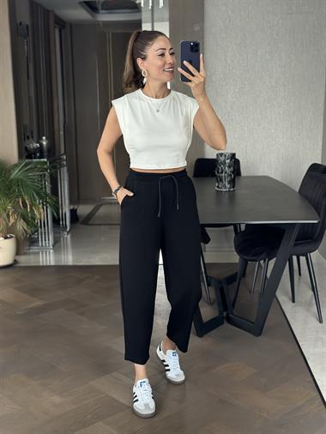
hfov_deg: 30.3
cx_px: 163
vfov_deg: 39.6
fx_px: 602
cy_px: 217
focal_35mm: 48
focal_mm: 6.86
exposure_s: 1/43
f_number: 1.78
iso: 320
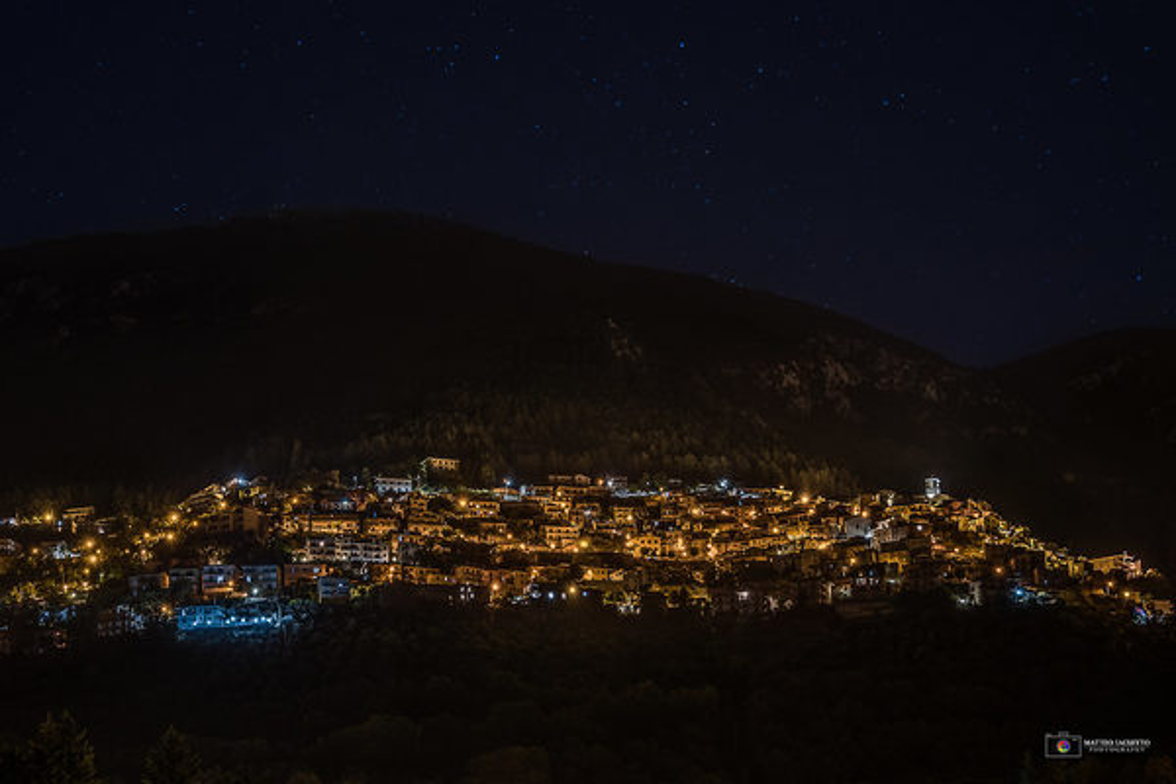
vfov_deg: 28.1
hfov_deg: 41.1
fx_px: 1568
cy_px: 392
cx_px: 588
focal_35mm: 48
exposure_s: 20
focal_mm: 48
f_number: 4
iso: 400
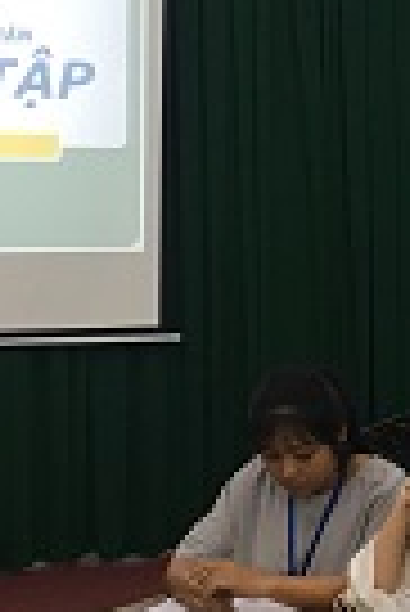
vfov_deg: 17.9
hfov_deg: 11.8
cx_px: 518
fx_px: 1925
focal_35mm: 113
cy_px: 99
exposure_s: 1/33
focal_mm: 4.15
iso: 40
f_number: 2.2
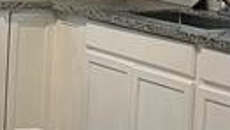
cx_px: -167
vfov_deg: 7.3
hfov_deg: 12.0
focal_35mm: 166
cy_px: 5
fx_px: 1013
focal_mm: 5.1
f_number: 1.6
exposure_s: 1/60
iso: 200
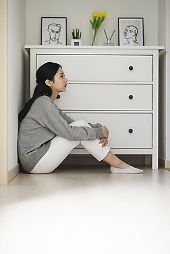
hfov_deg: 16.1
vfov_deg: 23.9
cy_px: 127
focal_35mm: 85
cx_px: 85
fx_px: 602
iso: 1000
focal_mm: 85
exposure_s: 1/125
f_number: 1.8
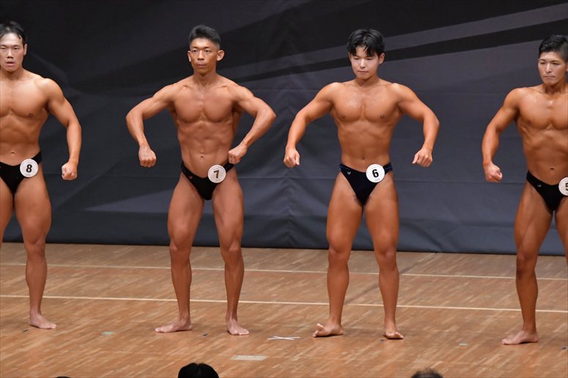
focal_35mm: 285
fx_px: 4495
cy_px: 189
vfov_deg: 4.8
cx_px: 284
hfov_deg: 7.2
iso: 6400
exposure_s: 1/400
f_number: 5.6
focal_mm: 190
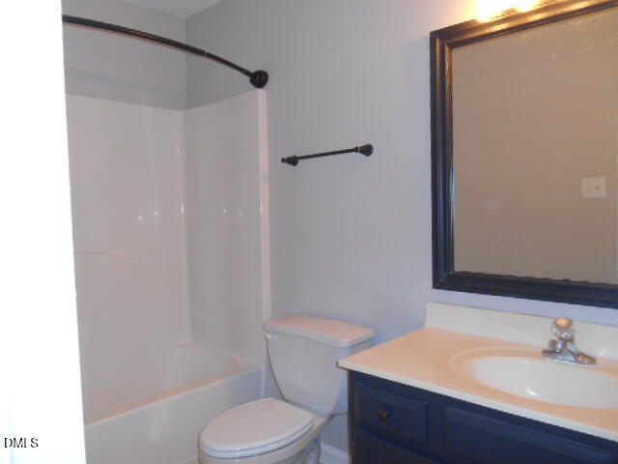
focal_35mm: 26
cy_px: 232
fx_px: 464
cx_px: 309
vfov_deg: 53.1
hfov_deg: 67.3
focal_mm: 4.7
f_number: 3.4
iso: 200
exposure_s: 1/25
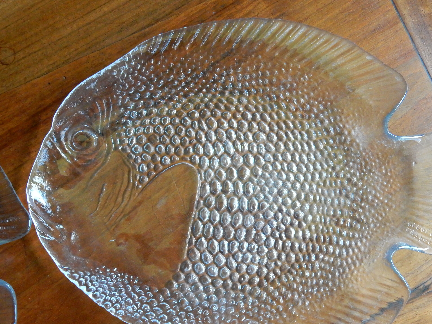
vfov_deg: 33.5
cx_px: 237
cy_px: 186
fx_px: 537
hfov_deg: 43.8
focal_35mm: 43
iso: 800
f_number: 4
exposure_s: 1/40
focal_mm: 6.4
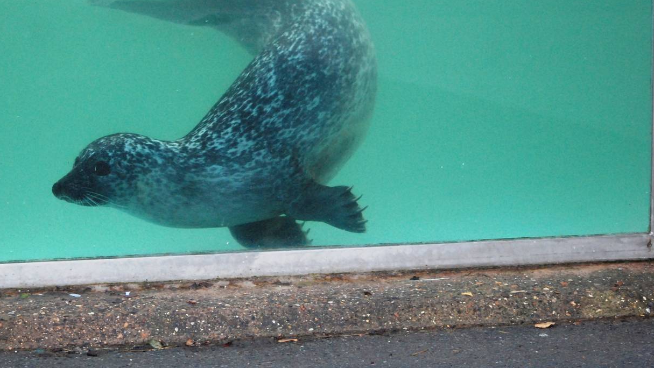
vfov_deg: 8.4
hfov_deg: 14.8
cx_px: 229
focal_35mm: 145
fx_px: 2515
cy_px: 114
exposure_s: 1/160
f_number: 4
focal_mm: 70
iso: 1000
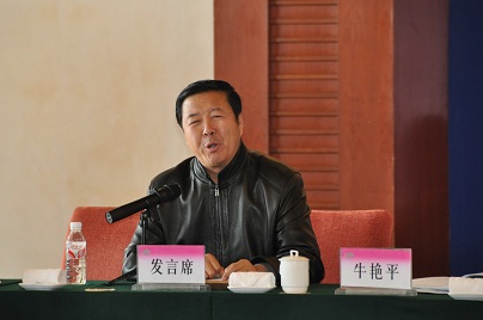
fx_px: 4474
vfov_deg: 4.1
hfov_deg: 6.2
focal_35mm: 334
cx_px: 225
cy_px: 153
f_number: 5.6
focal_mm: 200
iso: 800
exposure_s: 1/60
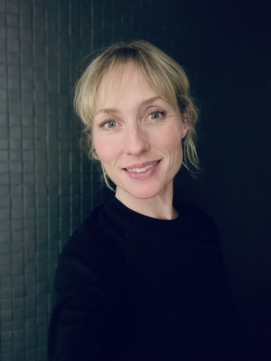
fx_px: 313
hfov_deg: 46.8
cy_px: 180
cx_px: 136
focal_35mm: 30
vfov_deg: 60.0
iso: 800
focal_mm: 2.71
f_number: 2.2
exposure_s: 1/22
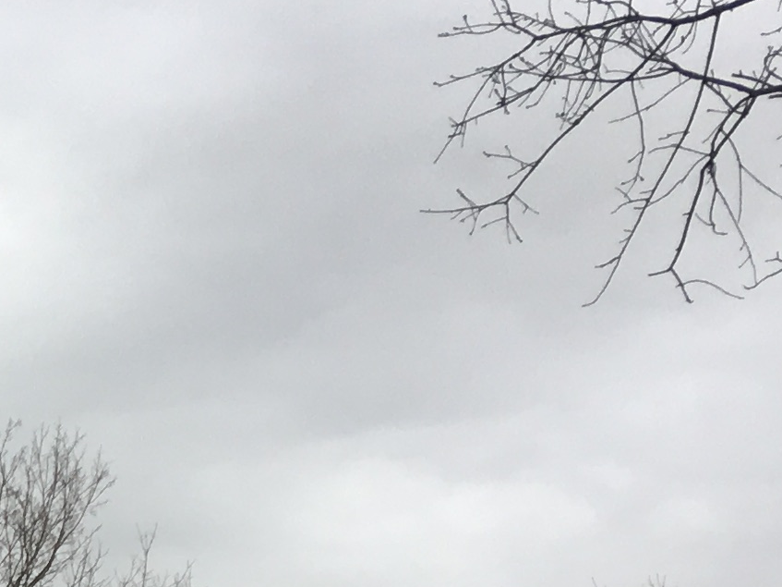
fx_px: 3117
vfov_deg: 9.7
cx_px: -598
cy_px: 1315
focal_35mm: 138
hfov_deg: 13.0
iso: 25
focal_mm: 4.15
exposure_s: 1/339
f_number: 2.2
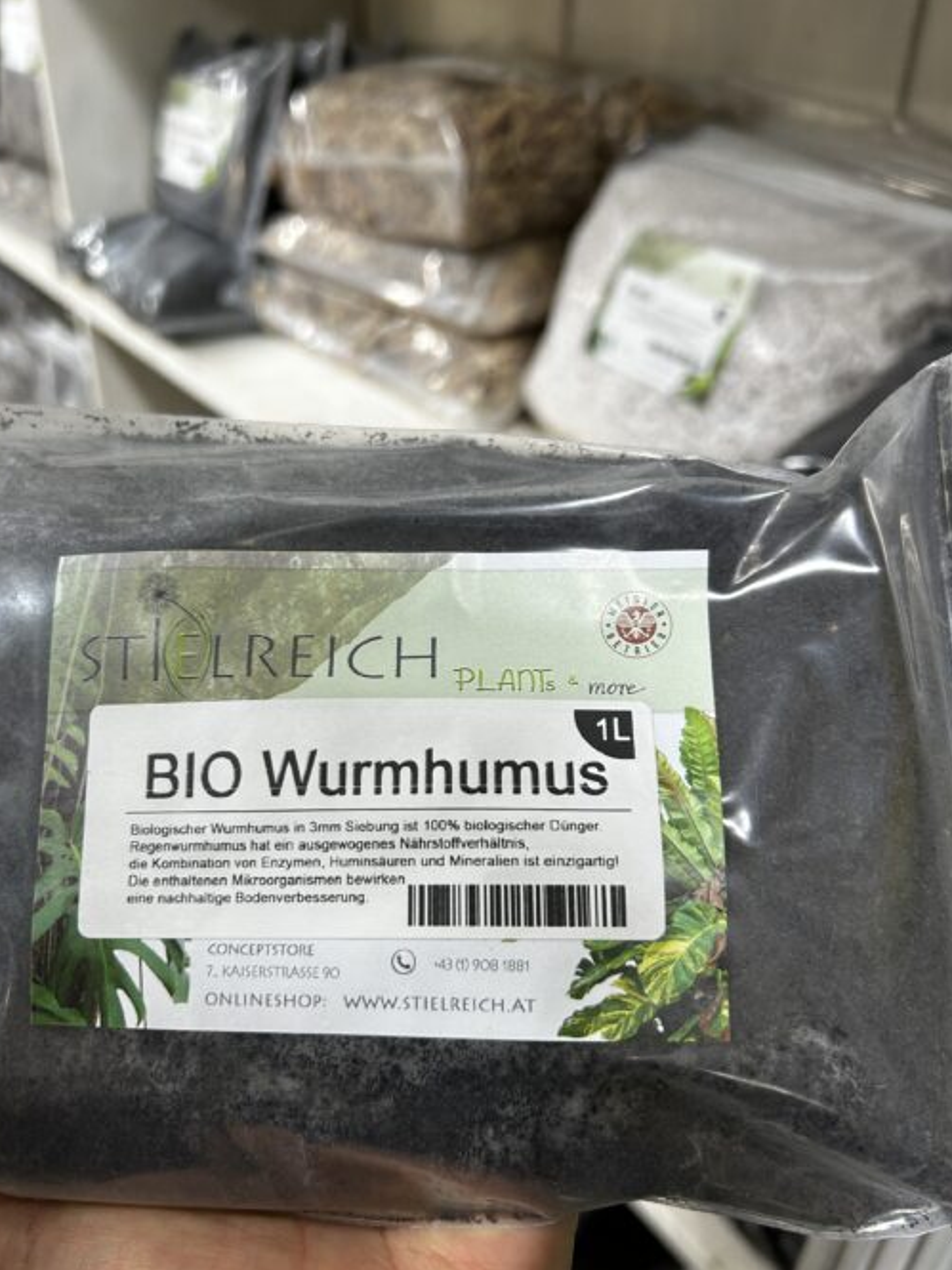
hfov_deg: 46.6
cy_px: 664
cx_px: 410
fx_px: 1101
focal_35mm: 30
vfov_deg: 60.0
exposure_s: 1/100
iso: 100
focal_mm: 5.7
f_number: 1.5
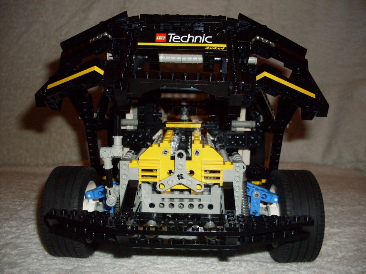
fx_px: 402
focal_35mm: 38
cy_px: 137
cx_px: 183
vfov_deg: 37.7
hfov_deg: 49.0
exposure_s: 1/45
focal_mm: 6.3
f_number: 2.8
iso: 100
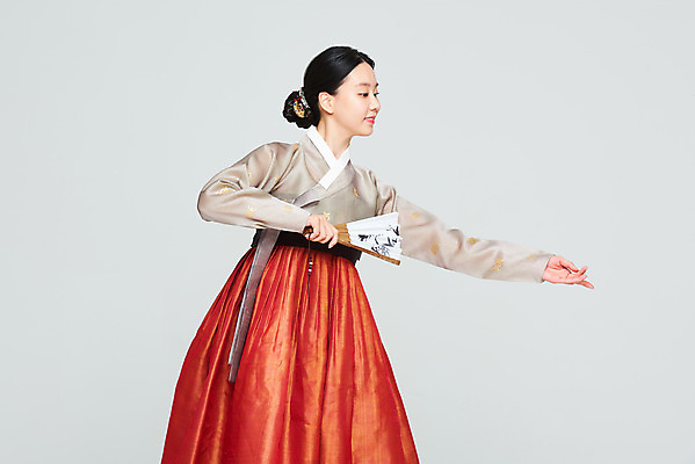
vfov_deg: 13.4
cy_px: 232
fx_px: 1970
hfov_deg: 20.0
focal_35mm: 102
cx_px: 348
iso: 100
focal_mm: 102
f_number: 11
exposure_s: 1/125
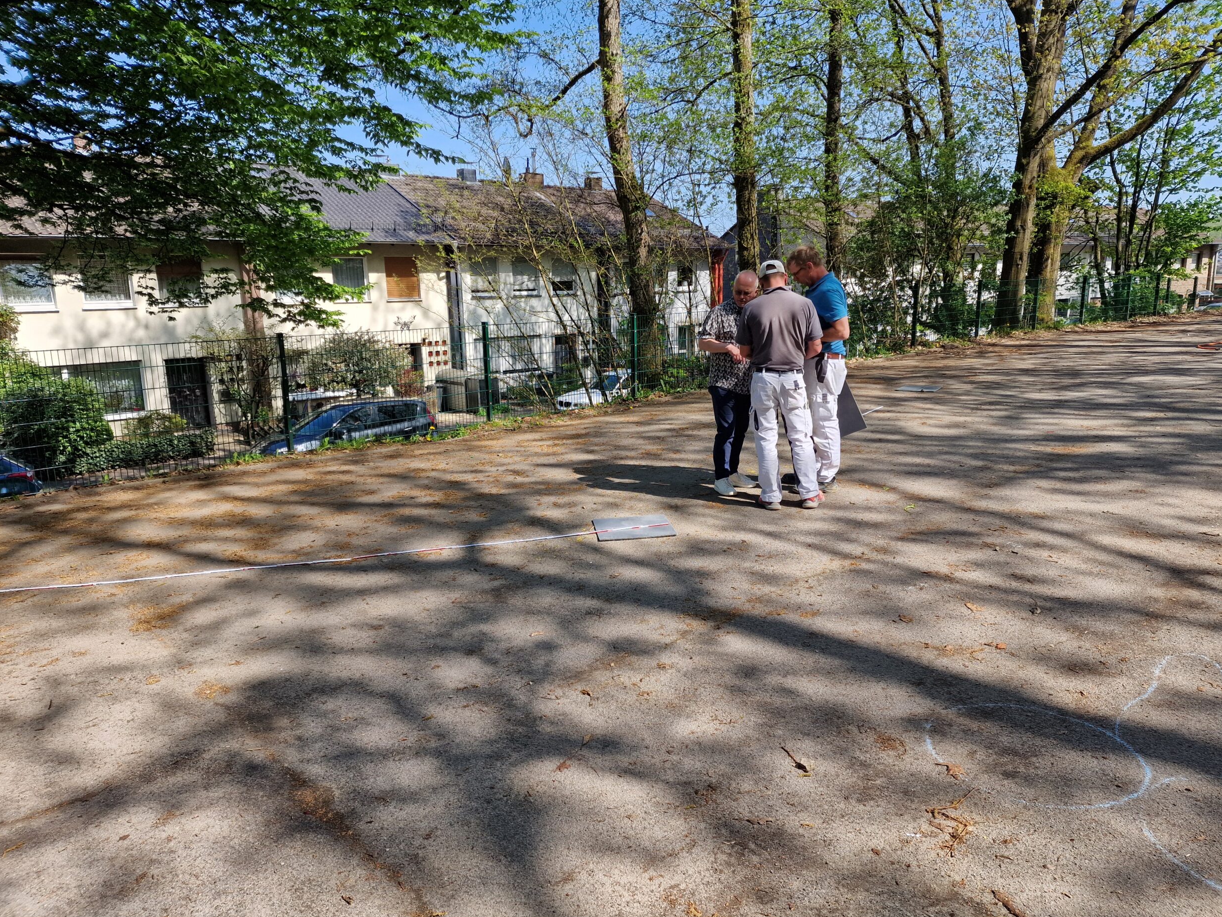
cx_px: 620
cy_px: 454
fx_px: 847
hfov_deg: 71.6
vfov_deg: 56.8
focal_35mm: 24
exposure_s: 1/514
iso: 50
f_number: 1.8
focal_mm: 6.4
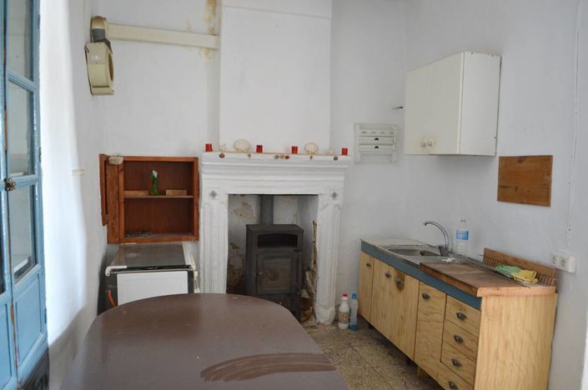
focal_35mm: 27
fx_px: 440
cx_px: 294
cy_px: 195
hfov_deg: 67.5
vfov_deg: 47.8
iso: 720
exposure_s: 1/15
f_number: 3.5
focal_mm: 18
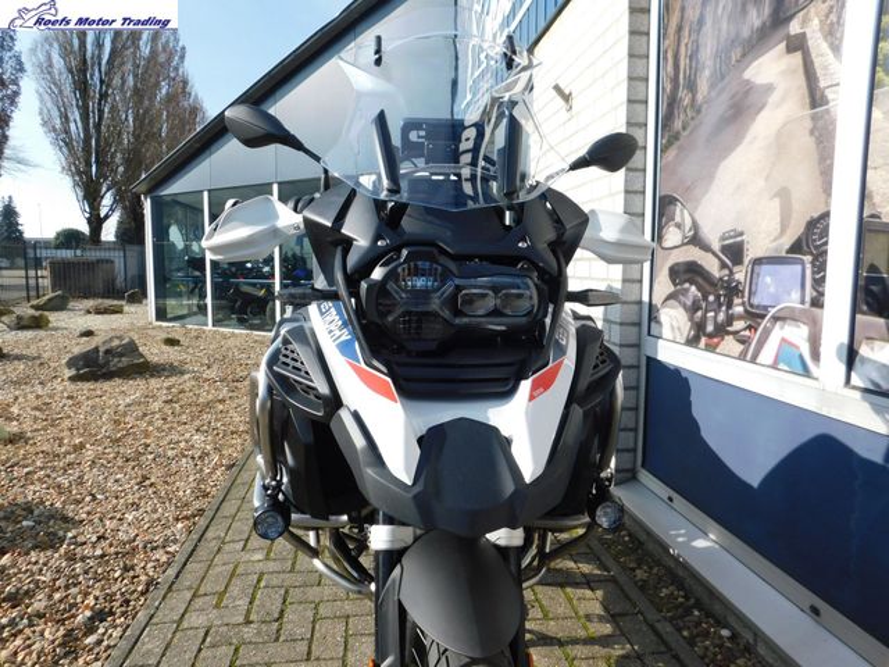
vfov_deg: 56.8
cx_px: 444
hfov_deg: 71.6
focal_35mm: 24
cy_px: 334
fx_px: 616
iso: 125
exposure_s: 1/1000
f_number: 3
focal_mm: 4.1
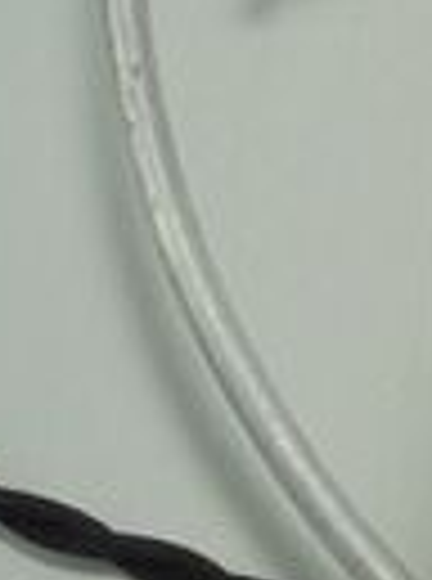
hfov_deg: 5.7
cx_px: 1384
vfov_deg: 8.3
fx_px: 3980
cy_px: 58
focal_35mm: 238
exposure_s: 1/125
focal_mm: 6.1
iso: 100
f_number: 4
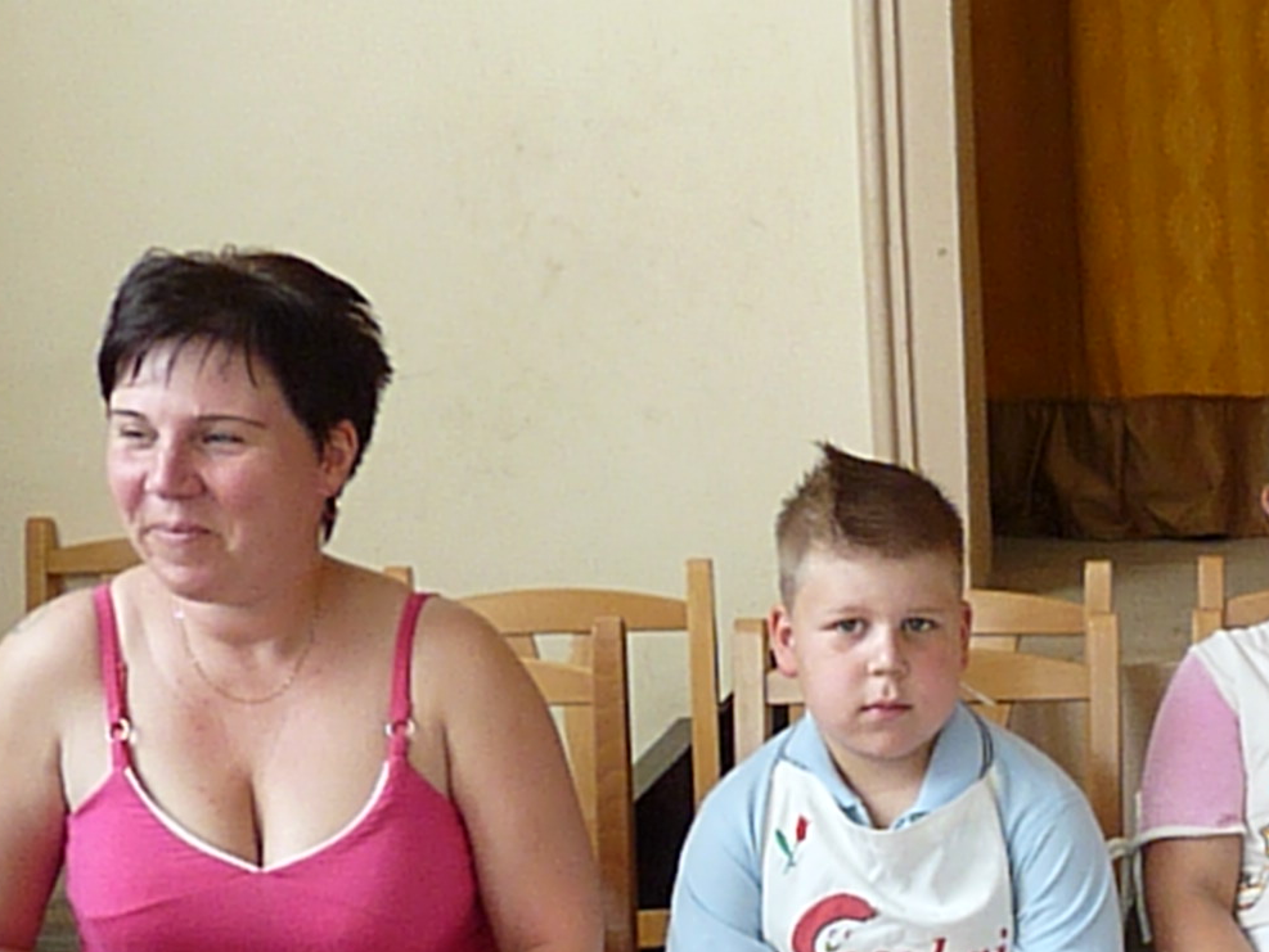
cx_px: 1156
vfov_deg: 25.7
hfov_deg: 32.5
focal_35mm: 56
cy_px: 761
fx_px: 2054
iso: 800
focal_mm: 4.8
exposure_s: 1/200
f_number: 4
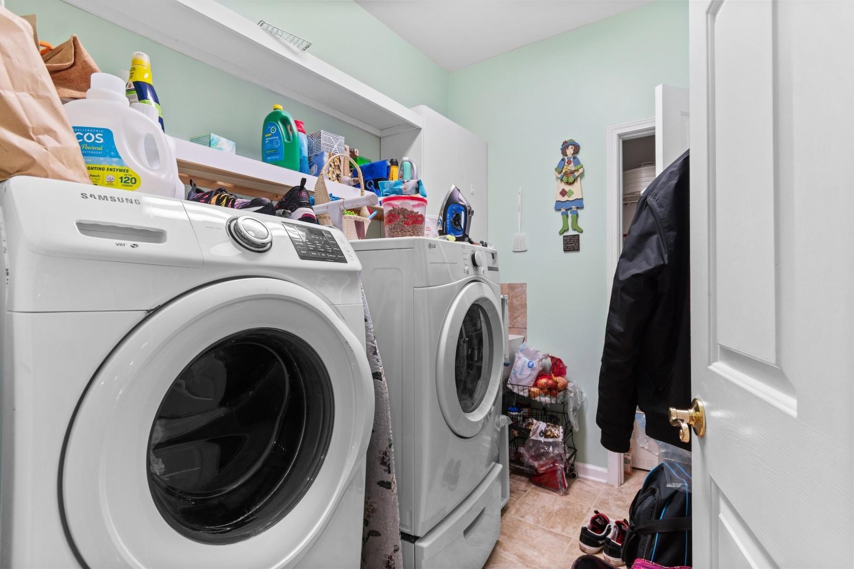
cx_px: 427
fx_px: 403
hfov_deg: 93.3
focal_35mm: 17
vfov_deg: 70.4
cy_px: 284
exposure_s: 1/10
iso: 100
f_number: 4.8
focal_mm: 11.5
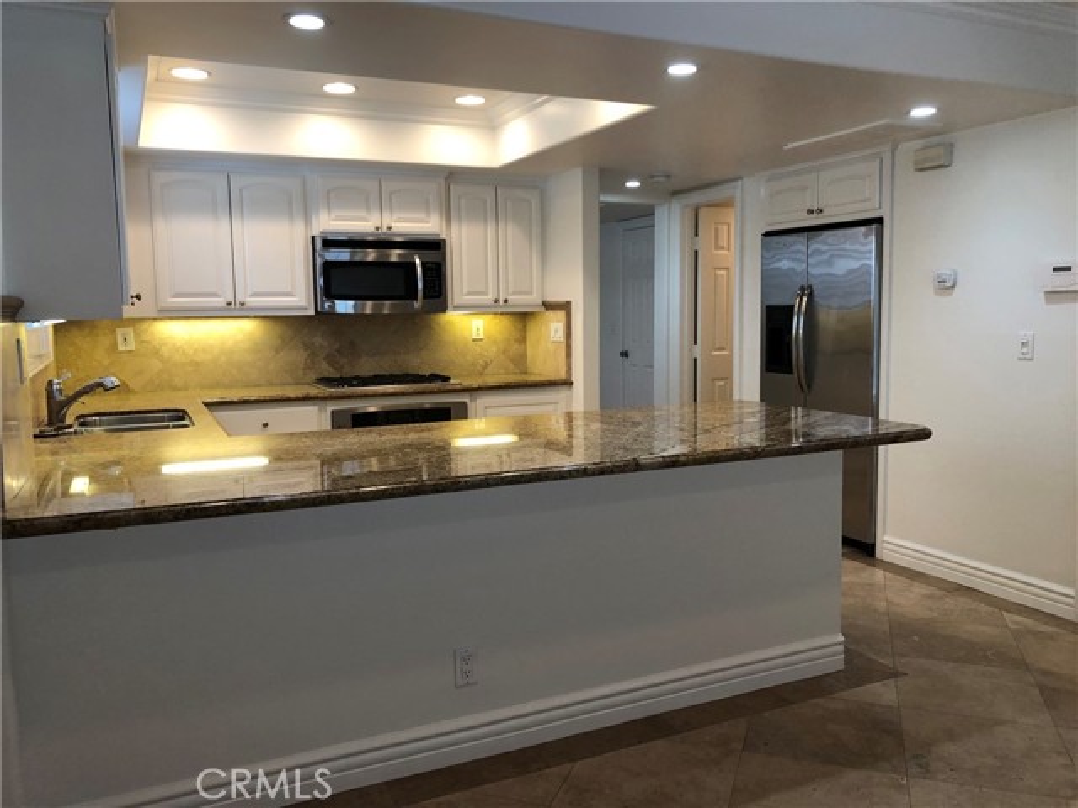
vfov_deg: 49.7
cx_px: 539
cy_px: 404
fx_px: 872
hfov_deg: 63.4
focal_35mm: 28
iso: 25
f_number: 1.8
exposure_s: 1/30
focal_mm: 4
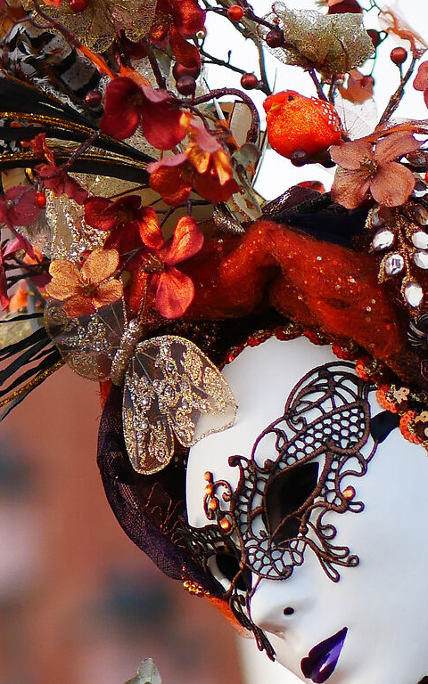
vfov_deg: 7.4
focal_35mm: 285
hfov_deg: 4.6
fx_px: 5319
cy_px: 468
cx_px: -48
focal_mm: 43
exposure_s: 1/2500
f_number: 1.2
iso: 200
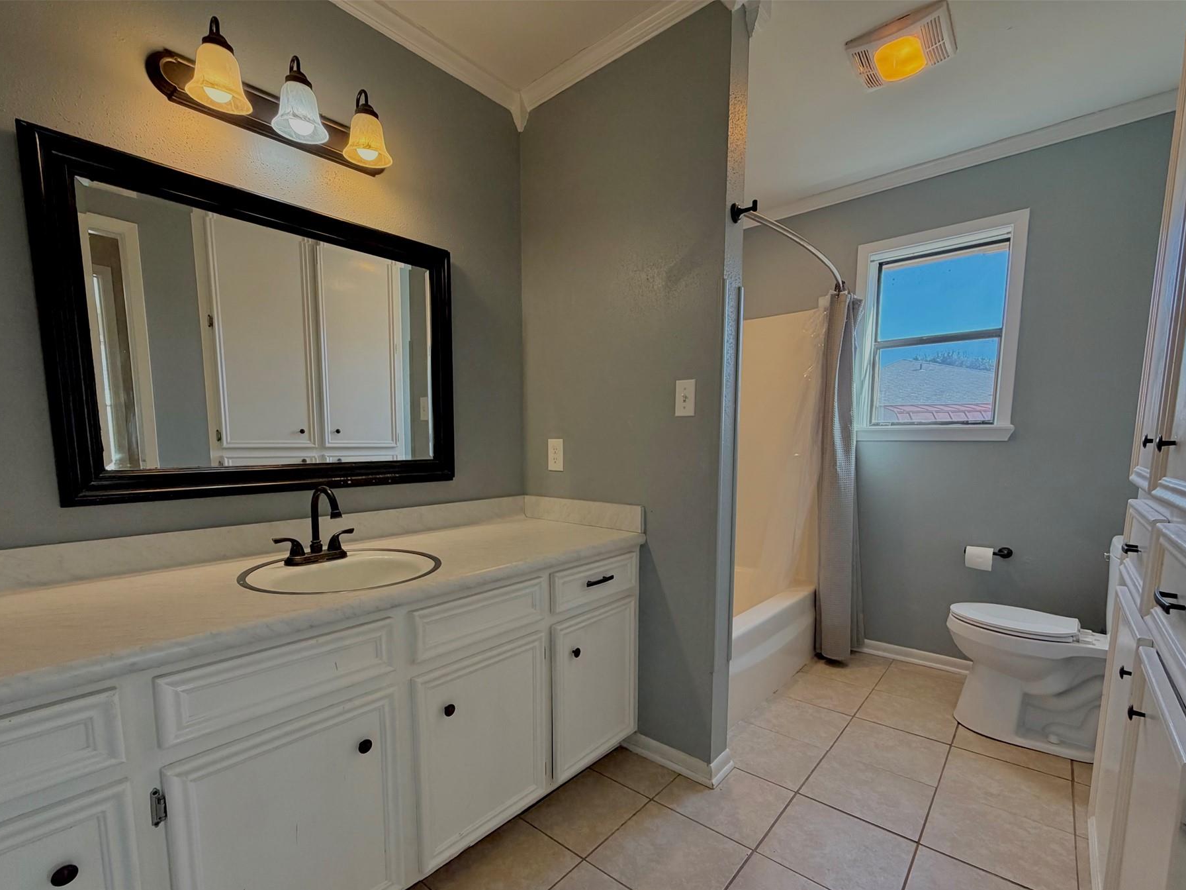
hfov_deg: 94.5
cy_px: 508
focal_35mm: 16
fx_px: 548
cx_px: 576
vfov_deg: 77.7
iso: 250
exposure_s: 1/120
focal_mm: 2.22
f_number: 2.2
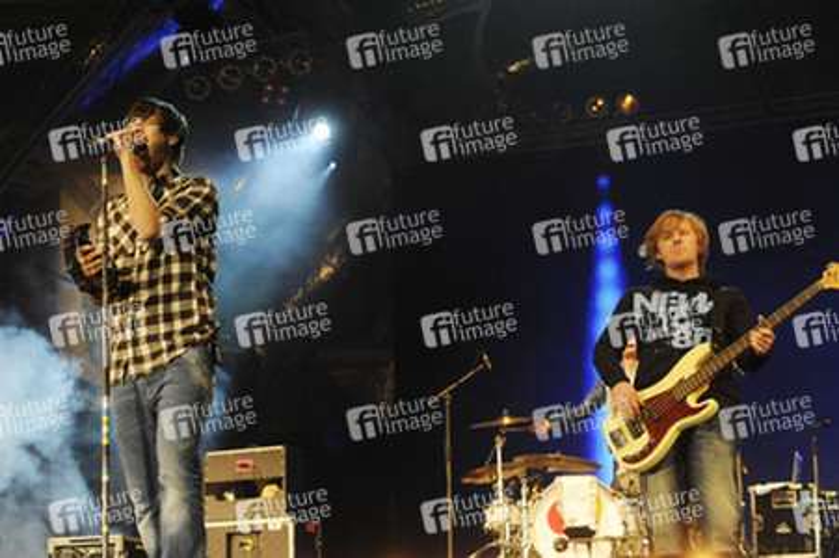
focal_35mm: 70
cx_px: 420
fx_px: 1630
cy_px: 279
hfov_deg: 28.9
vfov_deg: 19.4
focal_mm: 70
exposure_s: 1/200
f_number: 6.3
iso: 3200
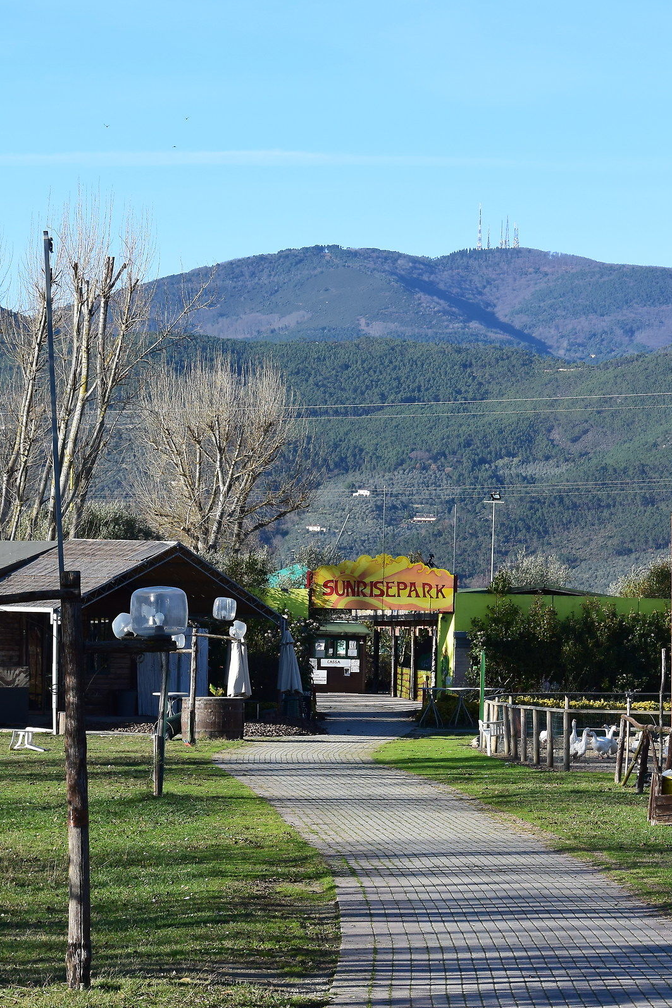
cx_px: 394
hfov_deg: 11.2
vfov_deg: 16.8
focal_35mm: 122
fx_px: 3416
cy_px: 504
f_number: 4.5
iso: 160
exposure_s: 1/500
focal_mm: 30
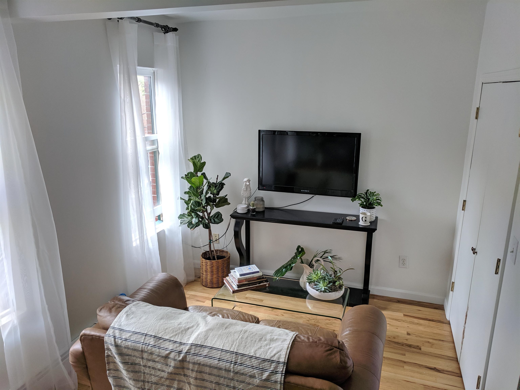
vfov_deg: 53.1
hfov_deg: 67.3
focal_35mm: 26
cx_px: 260
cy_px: 195
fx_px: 391
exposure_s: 1/120
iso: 105
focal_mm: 4.67
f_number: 2
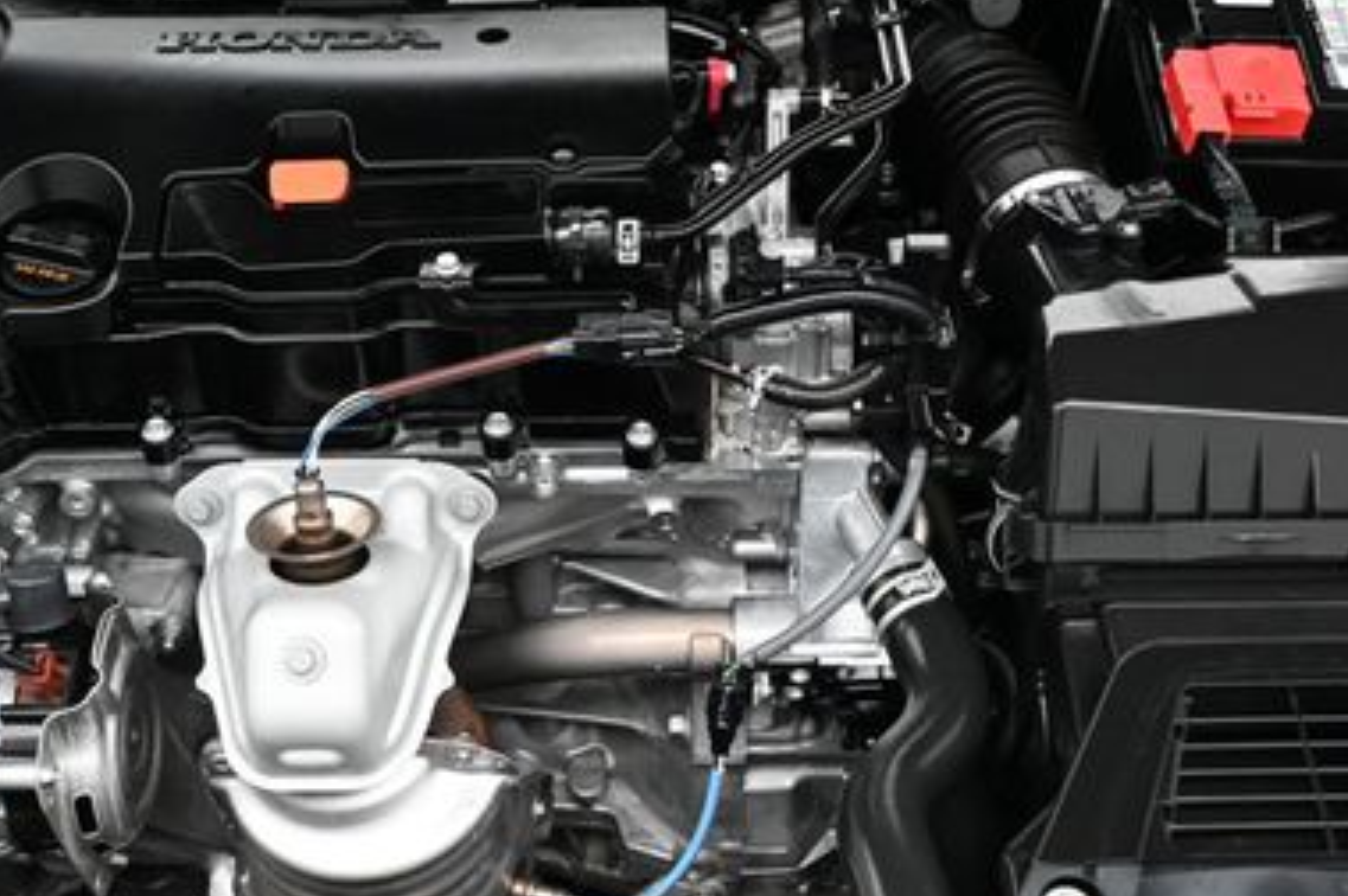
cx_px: 644
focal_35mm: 49
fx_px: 1849
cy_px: 505
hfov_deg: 40.0
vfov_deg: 27.2
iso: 2000
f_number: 3.8
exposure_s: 1/125
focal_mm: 19.5
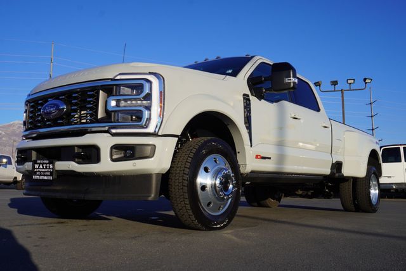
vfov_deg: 38.4
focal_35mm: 34
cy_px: 136
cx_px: 203
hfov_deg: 55.1
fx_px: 389
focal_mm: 23
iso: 100
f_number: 10
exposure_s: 1/160
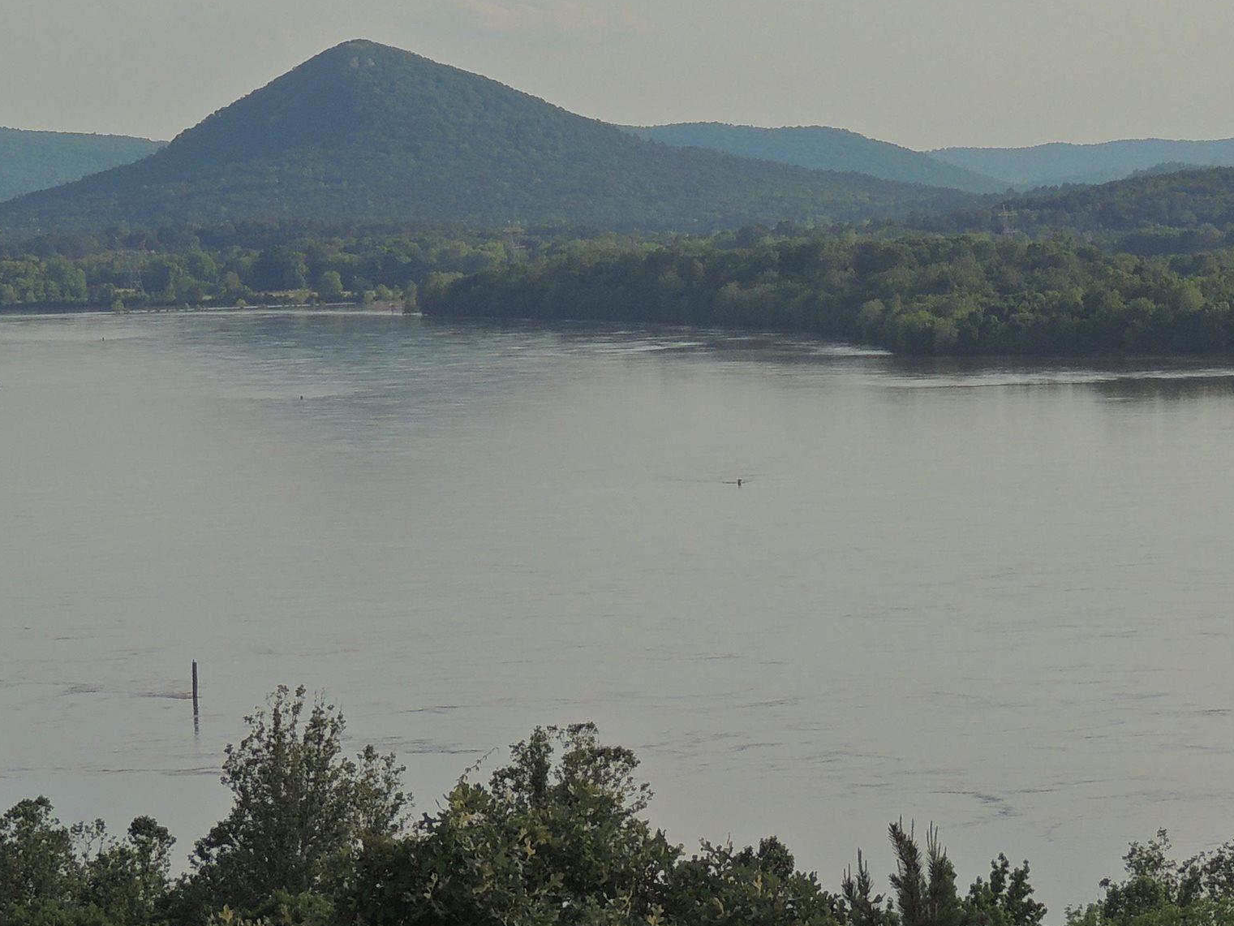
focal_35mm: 202
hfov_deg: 9.8
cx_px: 554
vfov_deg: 7.4
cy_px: 522
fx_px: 7202
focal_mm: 17.8
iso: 100
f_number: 4.1
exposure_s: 1/800
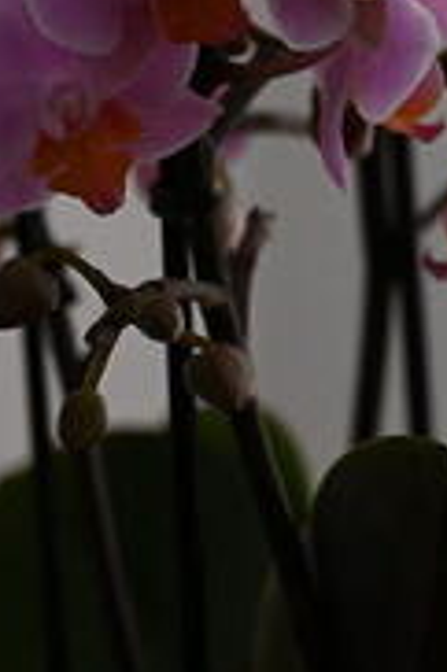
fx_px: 18472
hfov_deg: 1.4
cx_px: 362
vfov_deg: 2.1
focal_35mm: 990
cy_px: 11
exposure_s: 1/320
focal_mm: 300
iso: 6400
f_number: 5.6
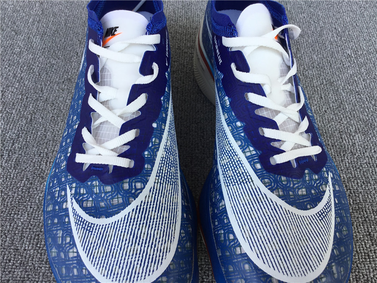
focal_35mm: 31
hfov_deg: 58.4
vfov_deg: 45.4
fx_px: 338
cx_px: 188
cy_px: 142
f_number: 2.4
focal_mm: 3.3
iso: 25
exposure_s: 1/252
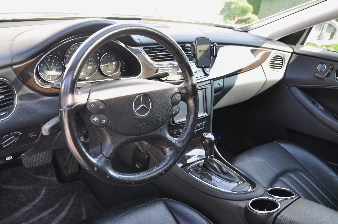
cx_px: 169
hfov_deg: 57.3
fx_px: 309
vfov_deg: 39.9
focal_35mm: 33
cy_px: 112
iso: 250
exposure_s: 1/40
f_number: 6.3
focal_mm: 22
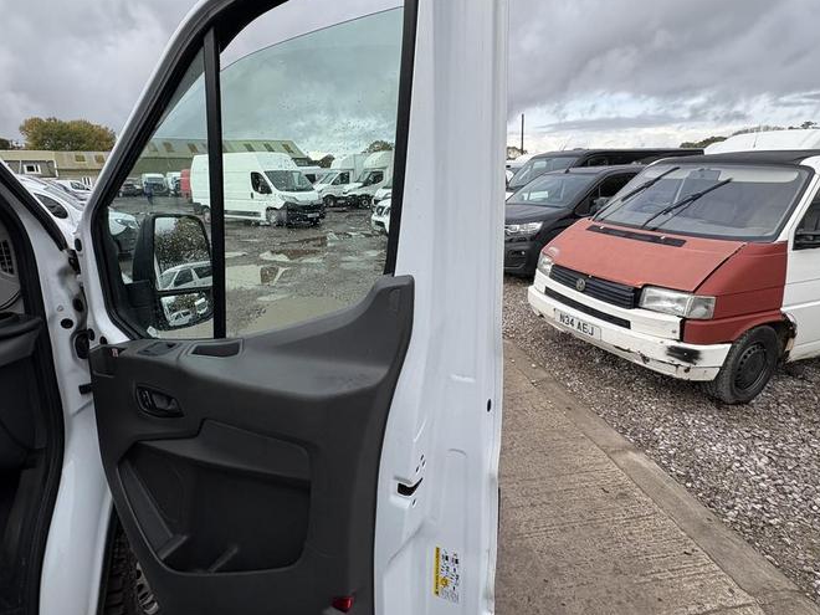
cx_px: 396
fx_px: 450
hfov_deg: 84.6
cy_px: 289
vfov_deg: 68.6
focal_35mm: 19
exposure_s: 1/693
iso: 40
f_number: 2.2
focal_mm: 2.22
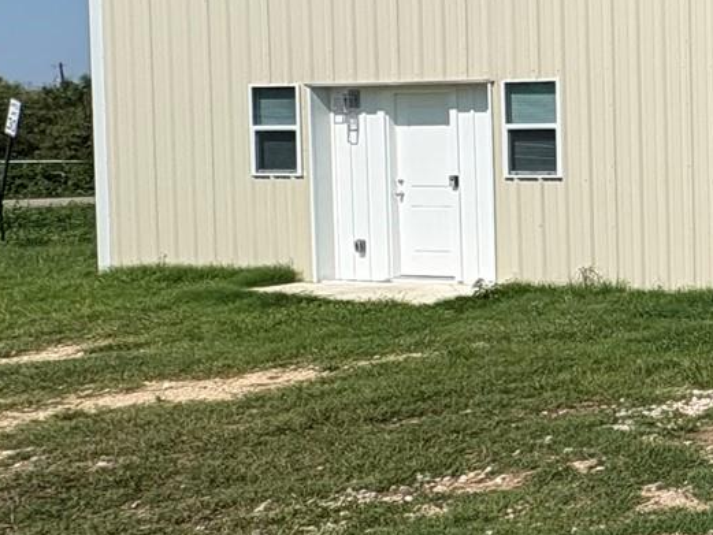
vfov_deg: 26.4
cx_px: 1255
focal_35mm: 55
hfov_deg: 22.4
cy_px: 168
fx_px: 1133
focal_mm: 2.22
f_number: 2.2
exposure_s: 1/2674
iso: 50
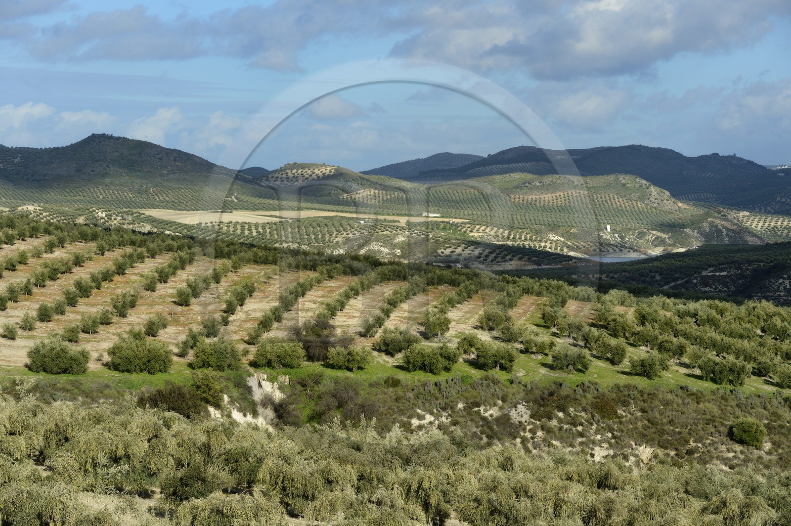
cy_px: 263
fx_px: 2547
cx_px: 396
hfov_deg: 17.7
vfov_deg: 11.8
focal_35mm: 116
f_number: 8
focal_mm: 116
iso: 200
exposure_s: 1/500
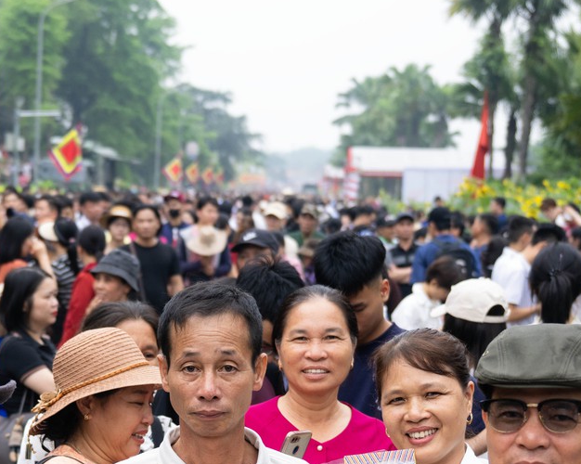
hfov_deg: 20.7
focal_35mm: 92
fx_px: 1572
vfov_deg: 16.6
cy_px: 398
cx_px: 120
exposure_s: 1/500
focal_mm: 30.5
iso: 250
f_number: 2.8
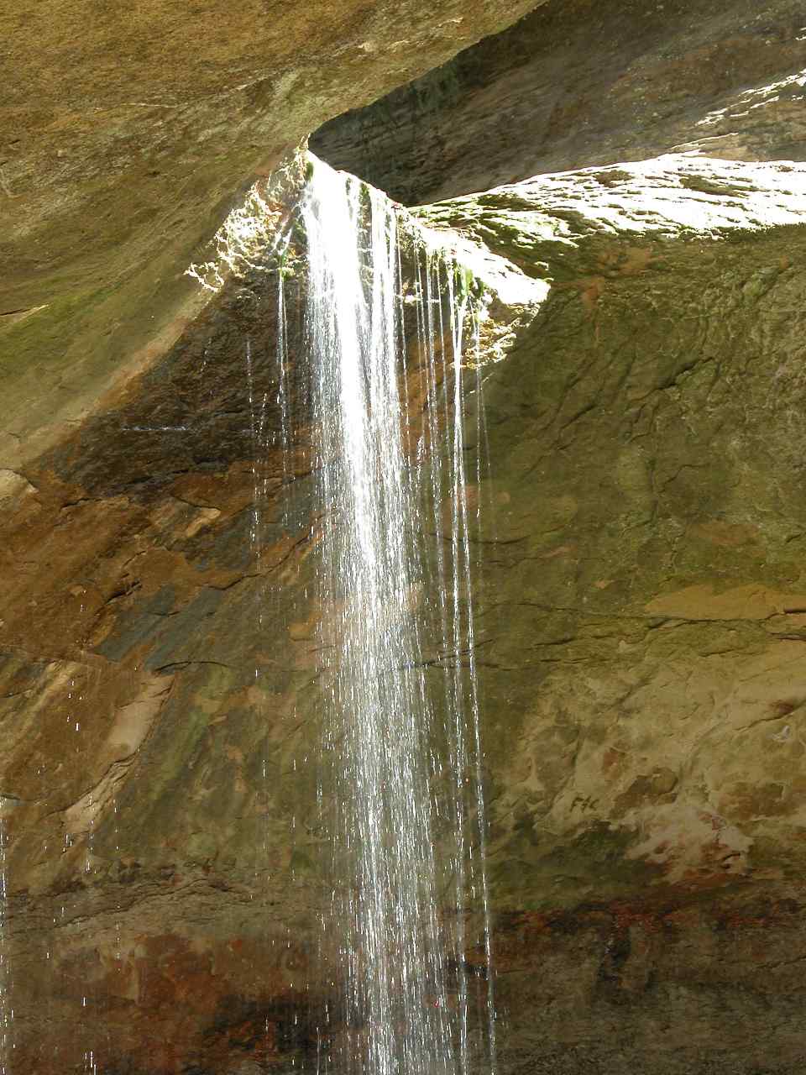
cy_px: 538
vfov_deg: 19.6
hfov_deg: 14.8
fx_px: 3105
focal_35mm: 100
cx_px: 403
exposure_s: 1/4.2
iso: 140
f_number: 7.3
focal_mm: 25.4
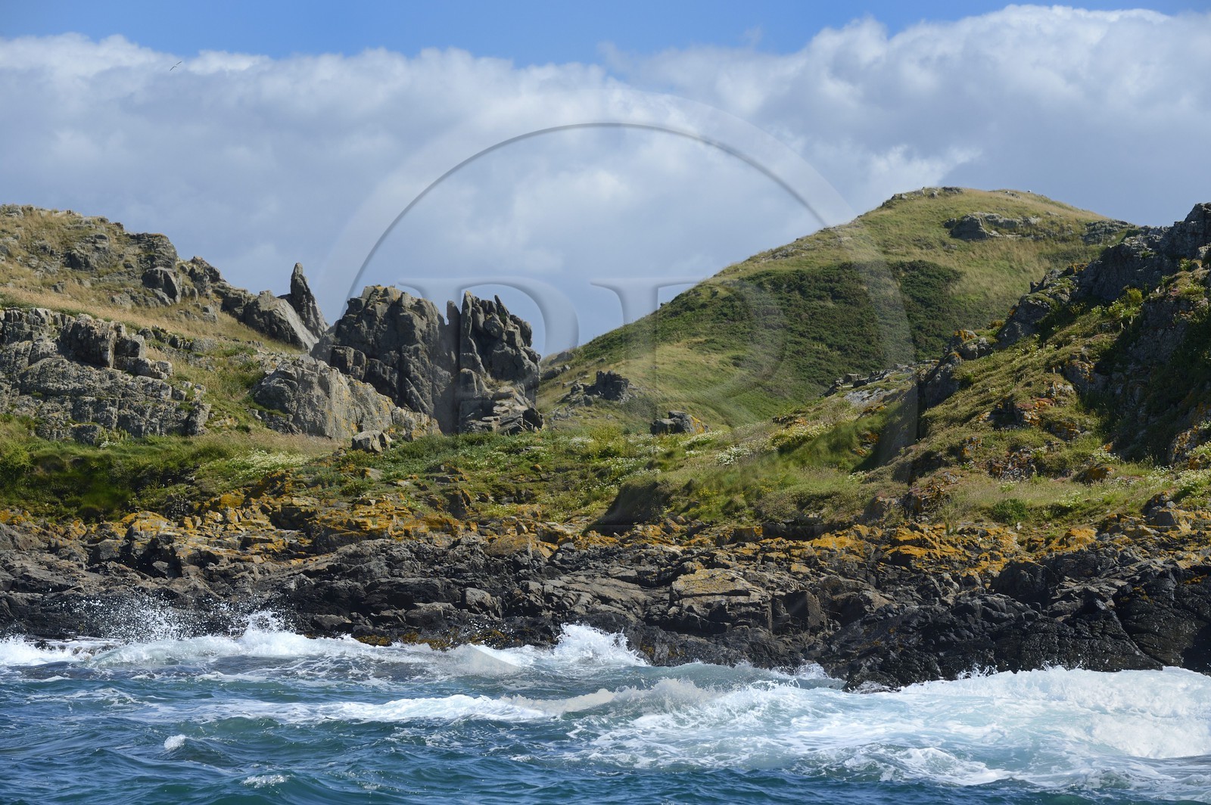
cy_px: 402
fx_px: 5042
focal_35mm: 150
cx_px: 606
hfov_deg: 13.7
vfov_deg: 9.1
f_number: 10
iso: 400
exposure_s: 1/1000
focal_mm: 150
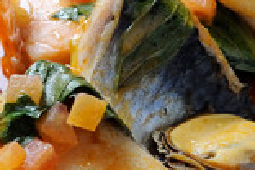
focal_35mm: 246
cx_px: -23
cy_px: 87
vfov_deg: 5.6
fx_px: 1742
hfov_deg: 8.3
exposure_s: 1/80
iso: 800
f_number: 8
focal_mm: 50
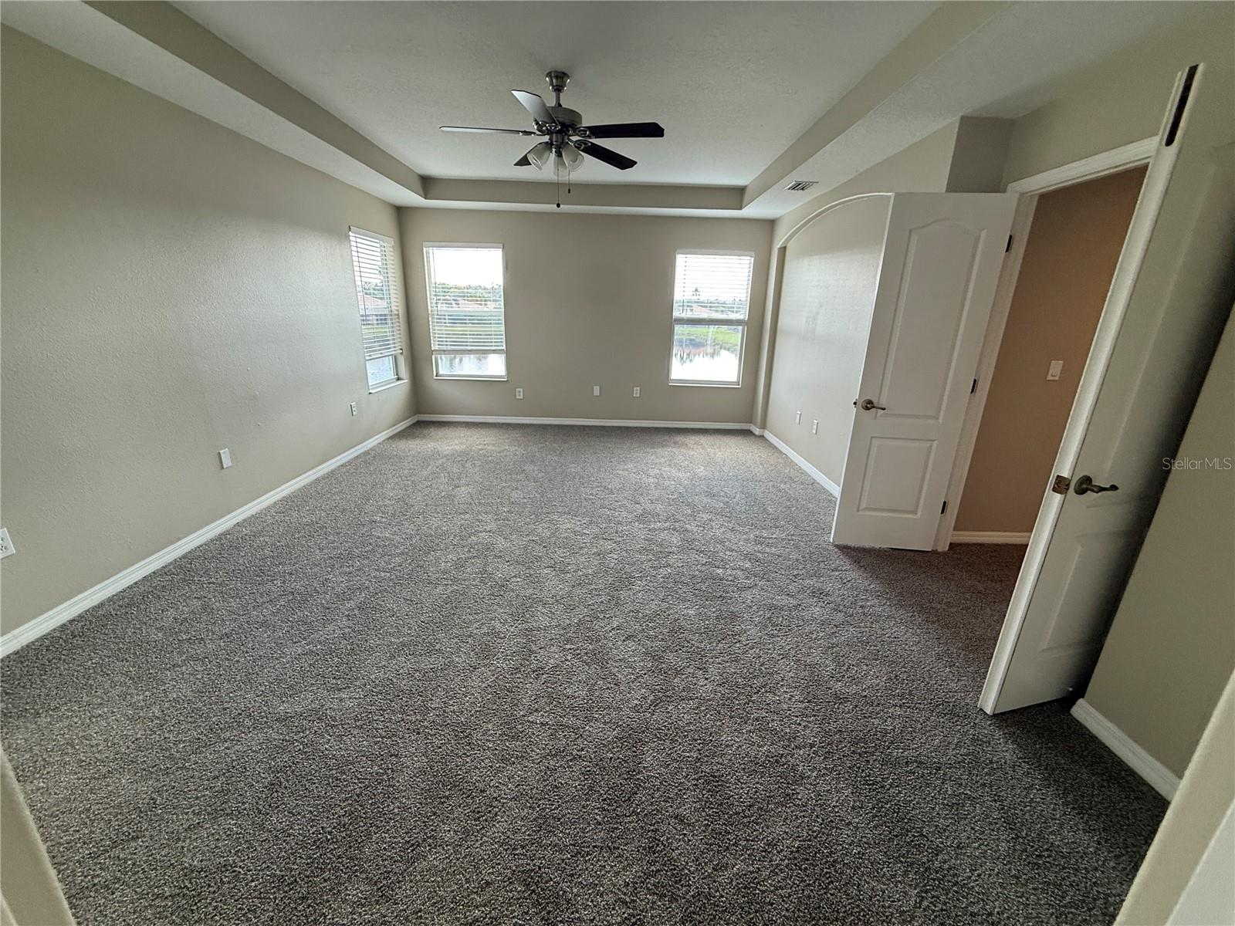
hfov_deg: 102.1
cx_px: 618
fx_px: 499
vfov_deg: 85.7
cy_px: 463
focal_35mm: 14
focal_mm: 2.22
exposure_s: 1/120
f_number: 2.2
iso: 160
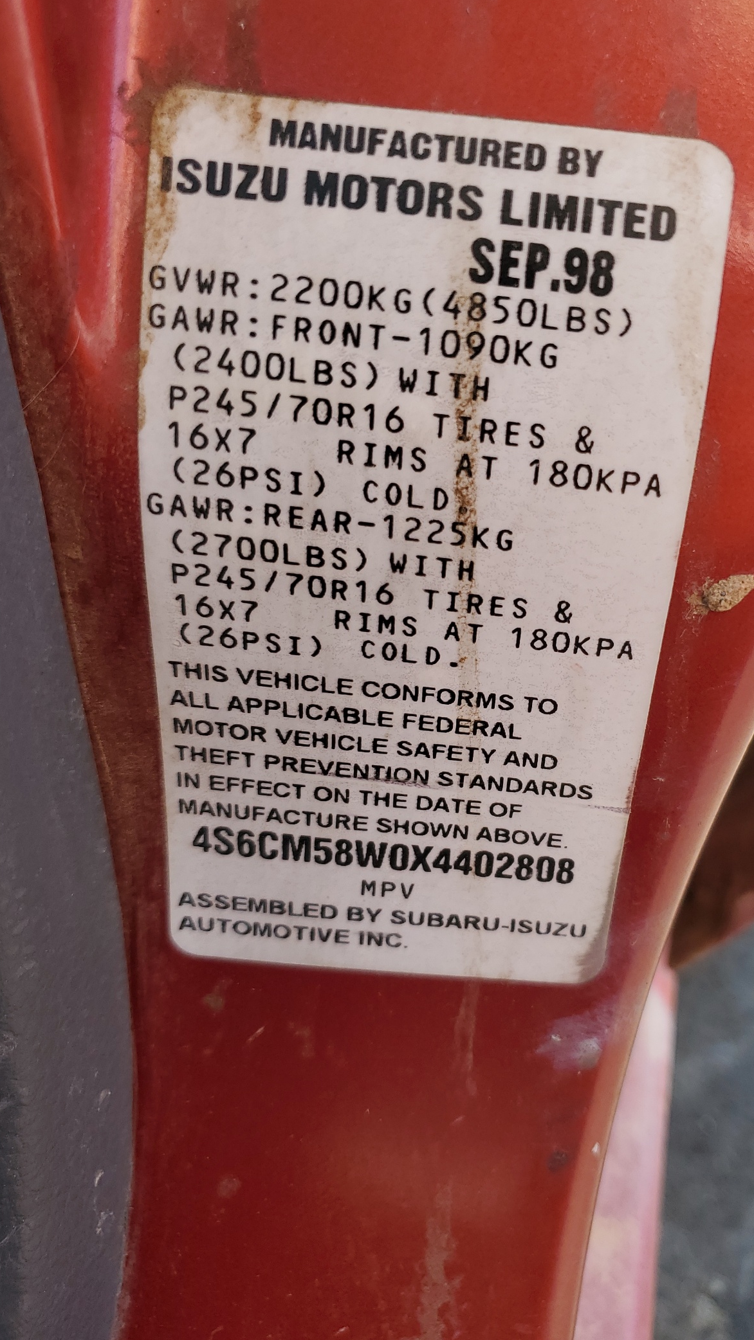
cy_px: 656
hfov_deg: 39.8
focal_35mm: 29
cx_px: 487
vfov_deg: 66.1
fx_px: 1031
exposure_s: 1/227
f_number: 1.5
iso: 50
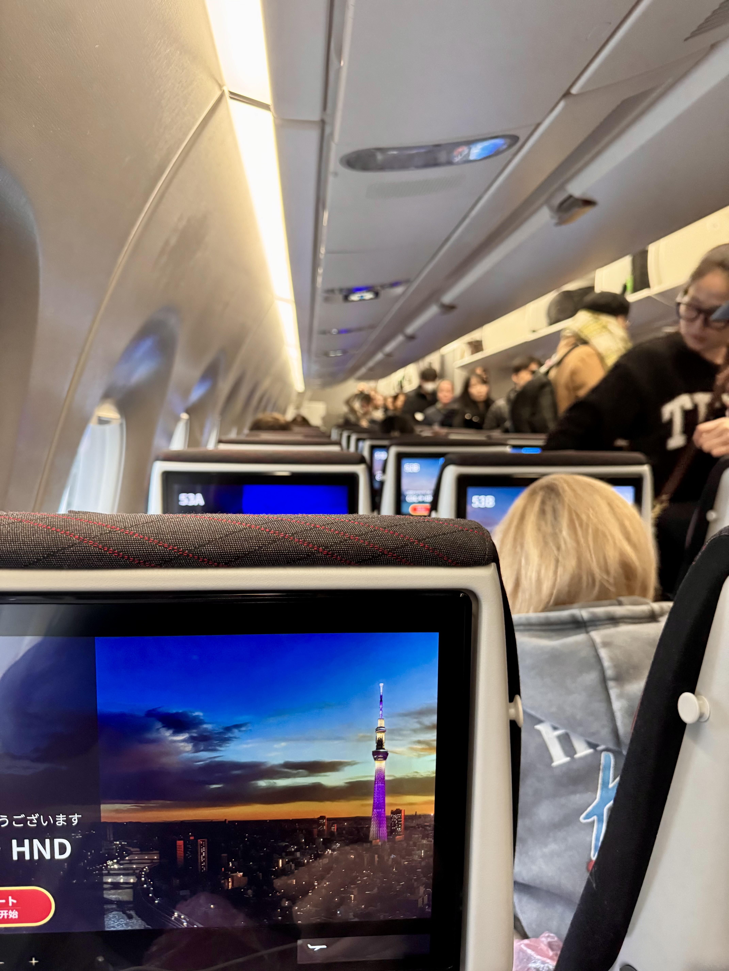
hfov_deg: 56.8
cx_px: 364
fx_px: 674
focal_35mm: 24
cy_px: 486
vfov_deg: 71.6
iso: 640
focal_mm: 6.76
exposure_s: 1/54
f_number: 1.78
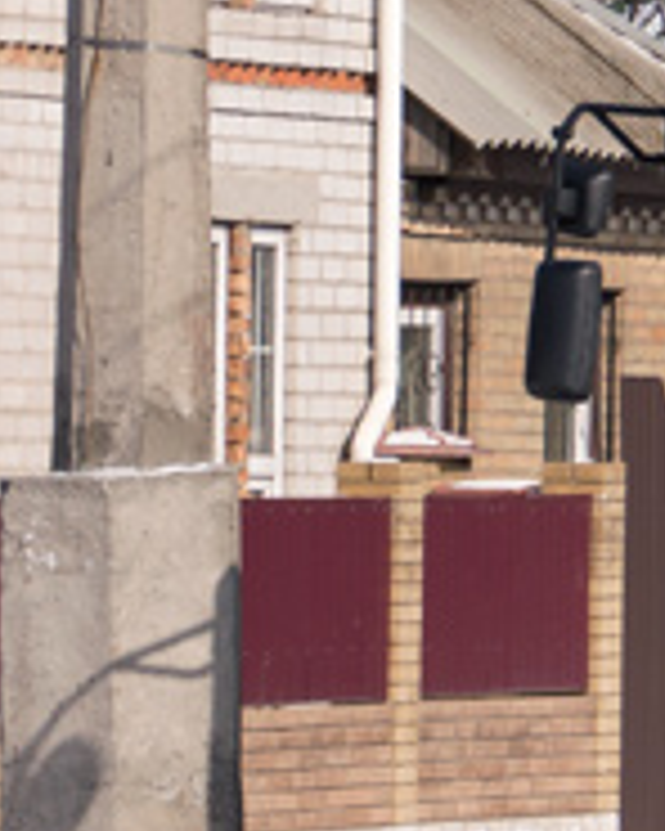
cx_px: 777
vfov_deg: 3.7
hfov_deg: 2.9
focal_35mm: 528
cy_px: -121
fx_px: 12990
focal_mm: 58
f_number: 7.1
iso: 100
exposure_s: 1/800
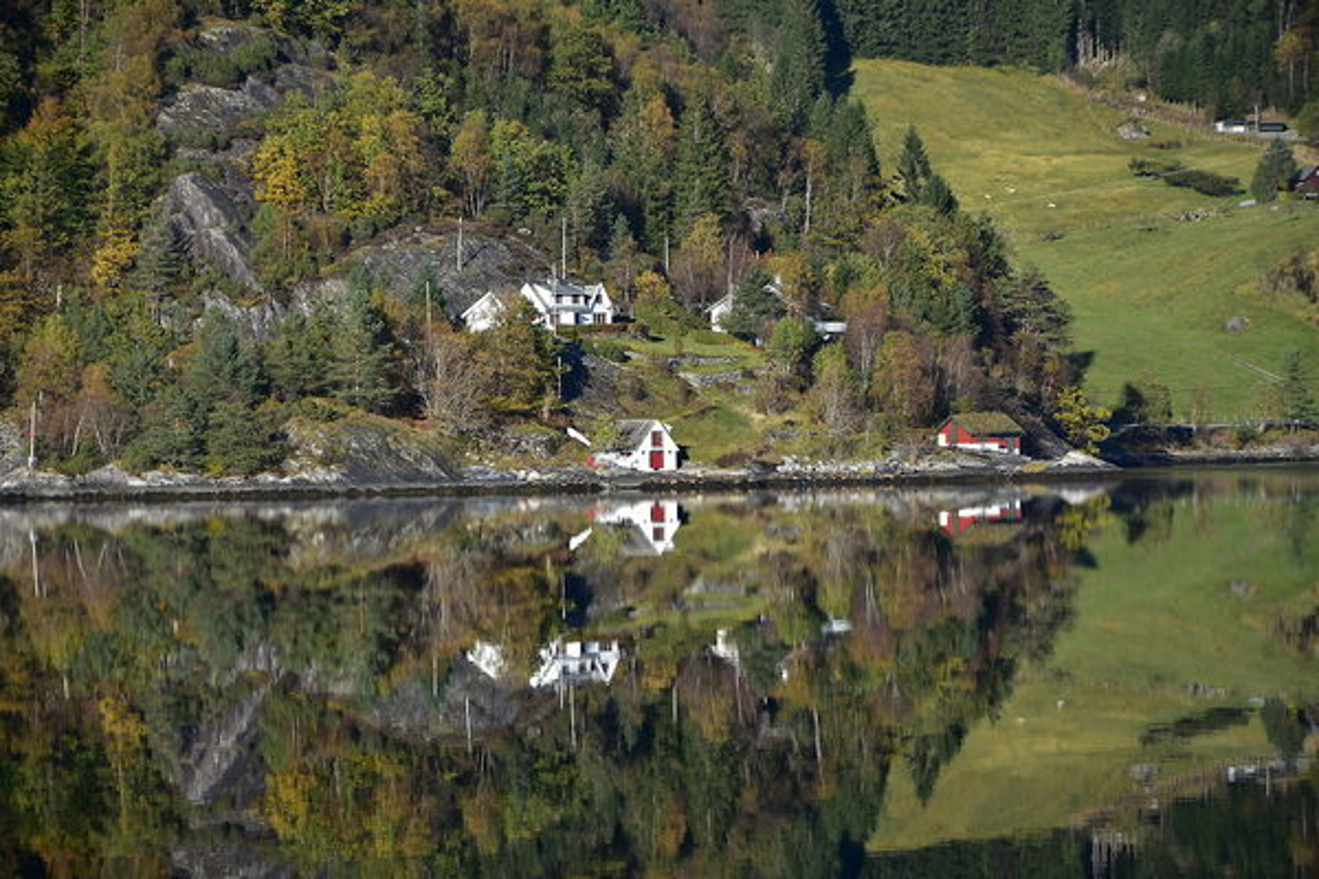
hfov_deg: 13.0
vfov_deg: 8.7
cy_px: 440
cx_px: 660
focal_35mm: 158
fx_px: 5770
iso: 100
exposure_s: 1/250
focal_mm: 105
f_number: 5.6
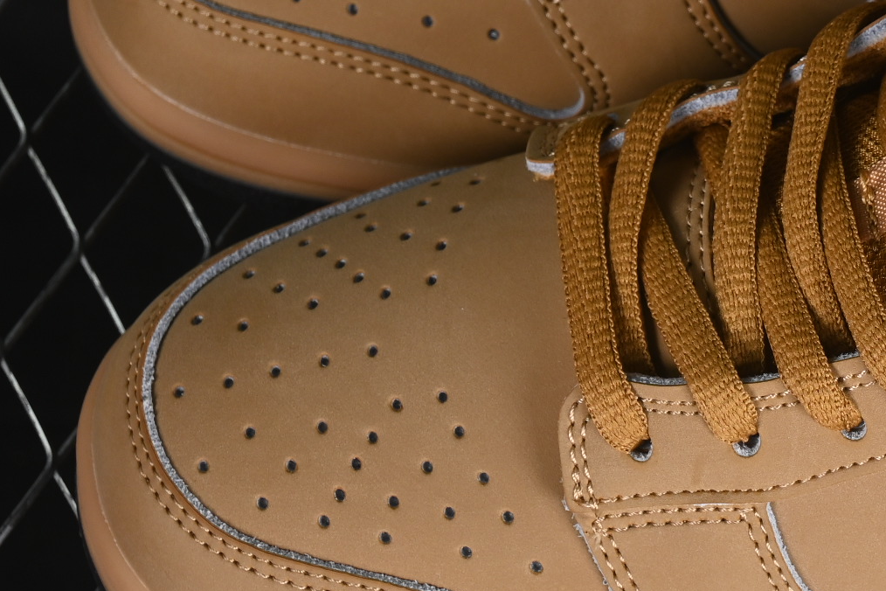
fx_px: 5069
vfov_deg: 6.7
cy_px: 133
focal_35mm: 206
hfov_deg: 9.9
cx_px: 1006
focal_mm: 50
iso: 160
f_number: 7.1
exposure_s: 1/60
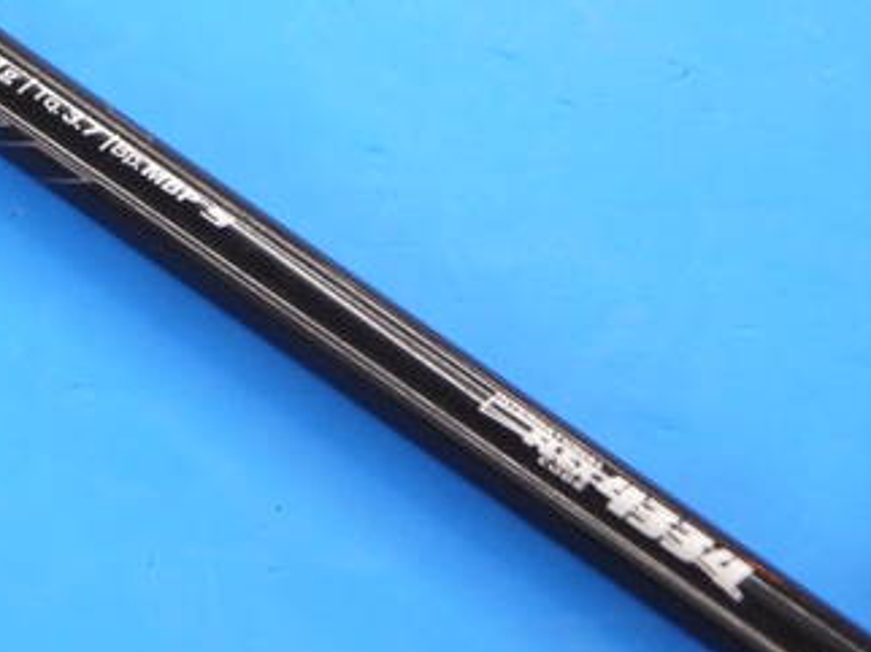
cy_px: 65
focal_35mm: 167
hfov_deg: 11.7
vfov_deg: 8.8
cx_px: 8
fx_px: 4199
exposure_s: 1/80
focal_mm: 42
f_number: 5.6
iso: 800
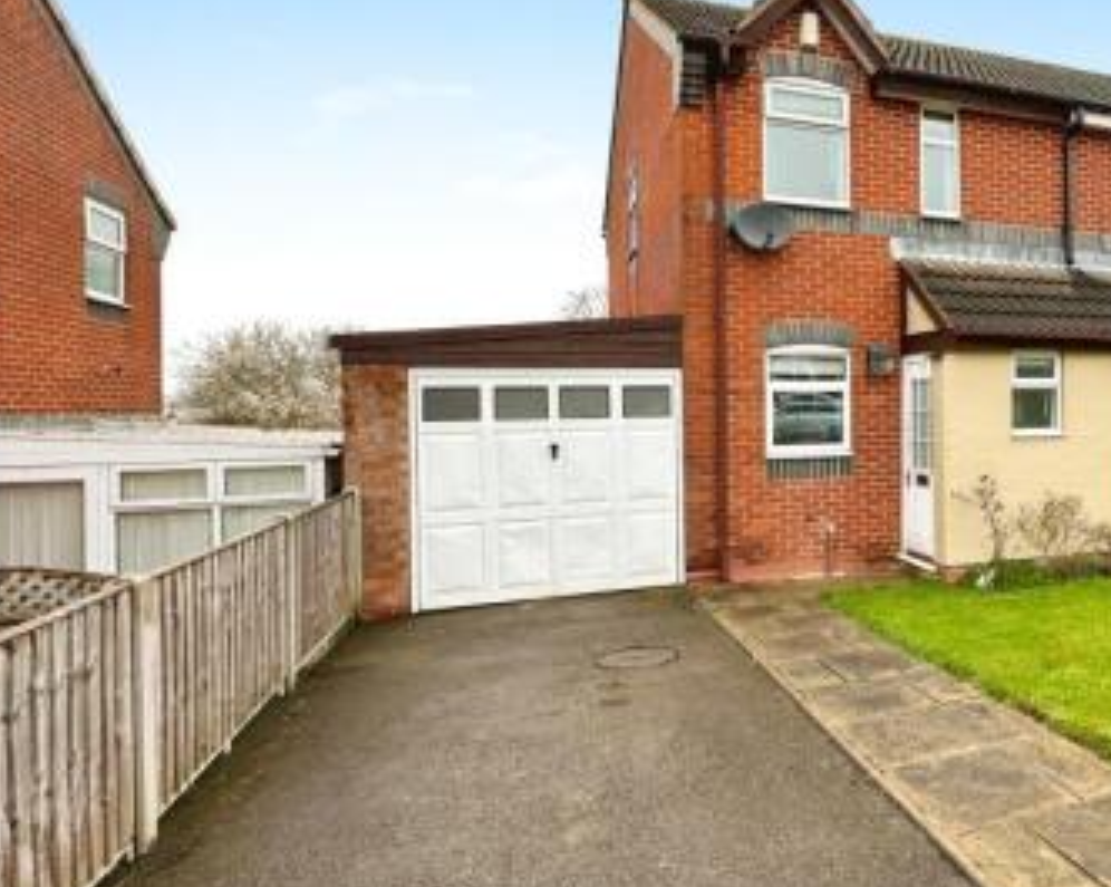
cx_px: 883
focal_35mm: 24
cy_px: 484
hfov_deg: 64.4
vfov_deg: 58.6
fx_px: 788
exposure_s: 1/224
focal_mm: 2.22
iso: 40
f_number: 2.2
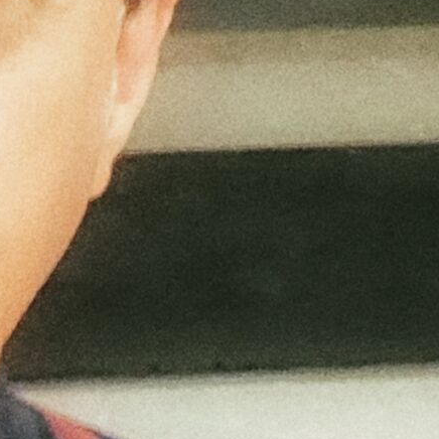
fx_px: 2697
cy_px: -96
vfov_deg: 9.2
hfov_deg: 9.3
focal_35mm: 188
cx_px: 28
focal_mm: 2.71
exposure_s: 1/25
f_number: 2.2
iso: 400
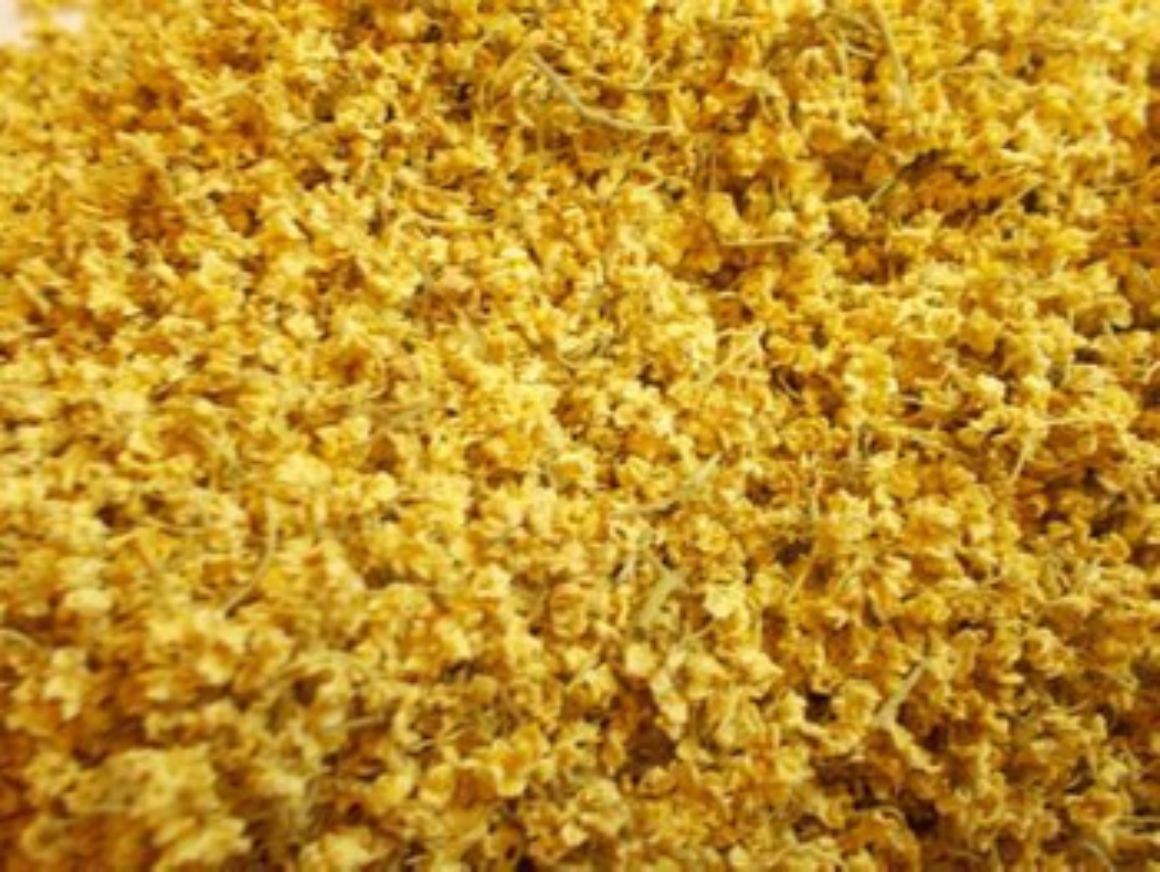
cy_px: 436
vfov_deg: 46.8
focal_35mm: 30
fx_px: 1006
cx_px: 580
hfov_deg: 59.9
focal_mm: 5.3
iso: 200
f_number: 3.4
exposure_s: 1/8
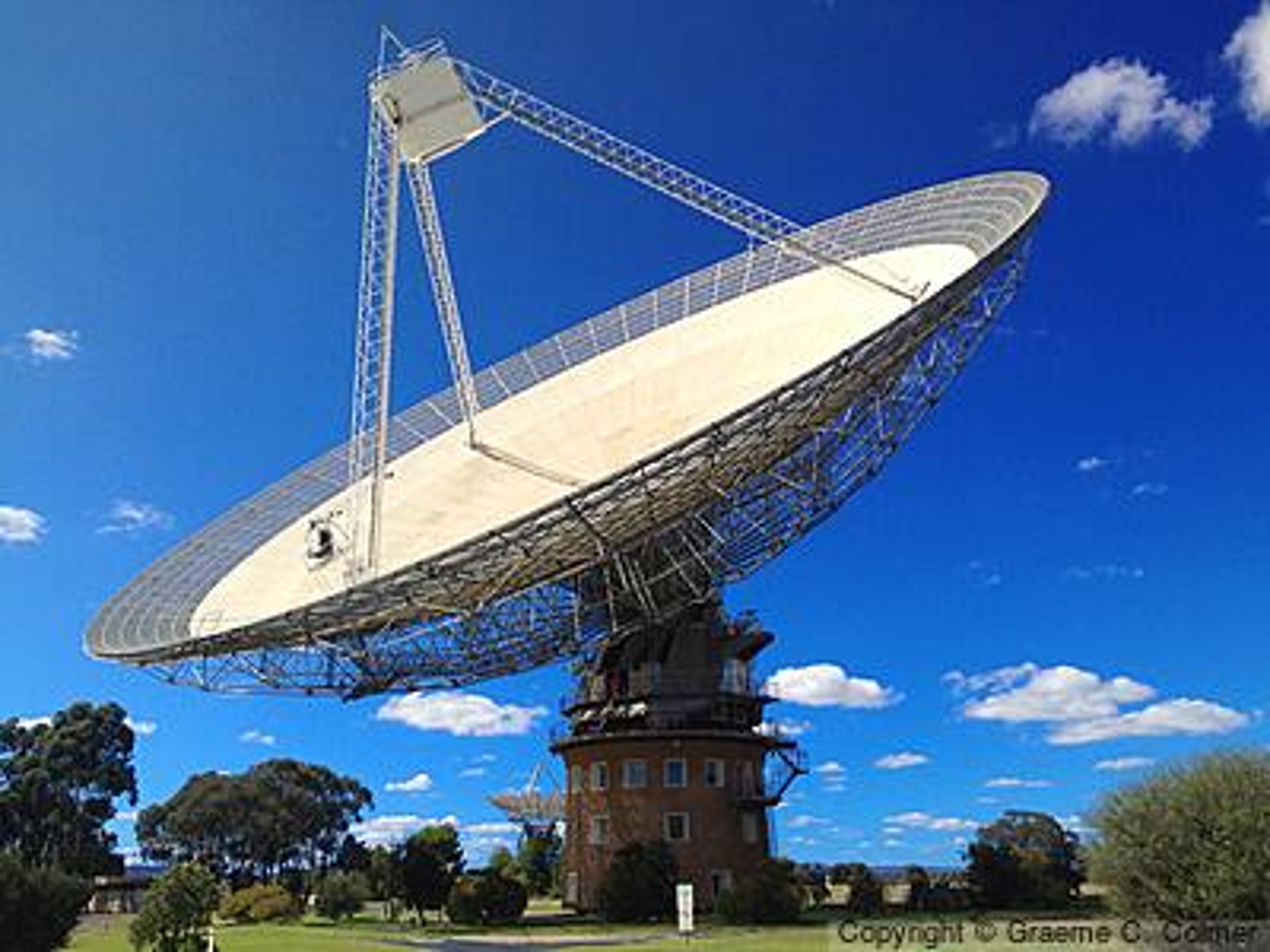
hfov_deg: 52.6
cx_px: 635
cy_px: 476
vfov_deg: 40.7
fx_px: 1284
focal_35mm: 35
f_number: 2.4
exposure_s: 1/890
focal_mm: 4.28
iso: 64
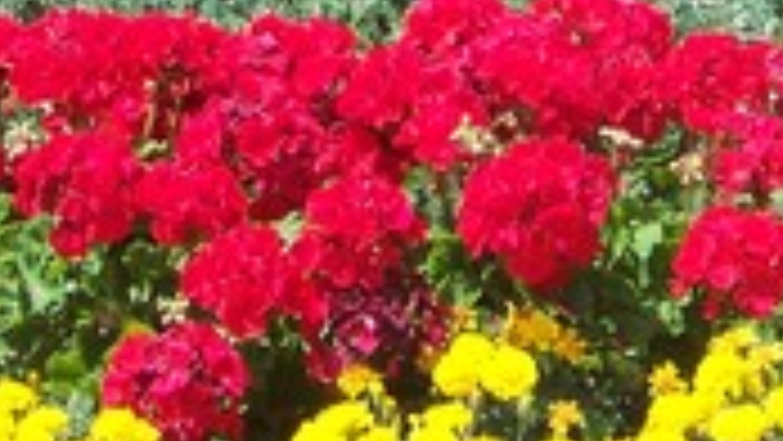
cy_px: -324
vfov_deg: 3.9
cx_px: 832
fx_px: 6501
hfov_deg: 6.9
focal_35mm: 313
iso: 64
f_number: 3.2
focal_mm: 13.2
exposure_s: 1/500
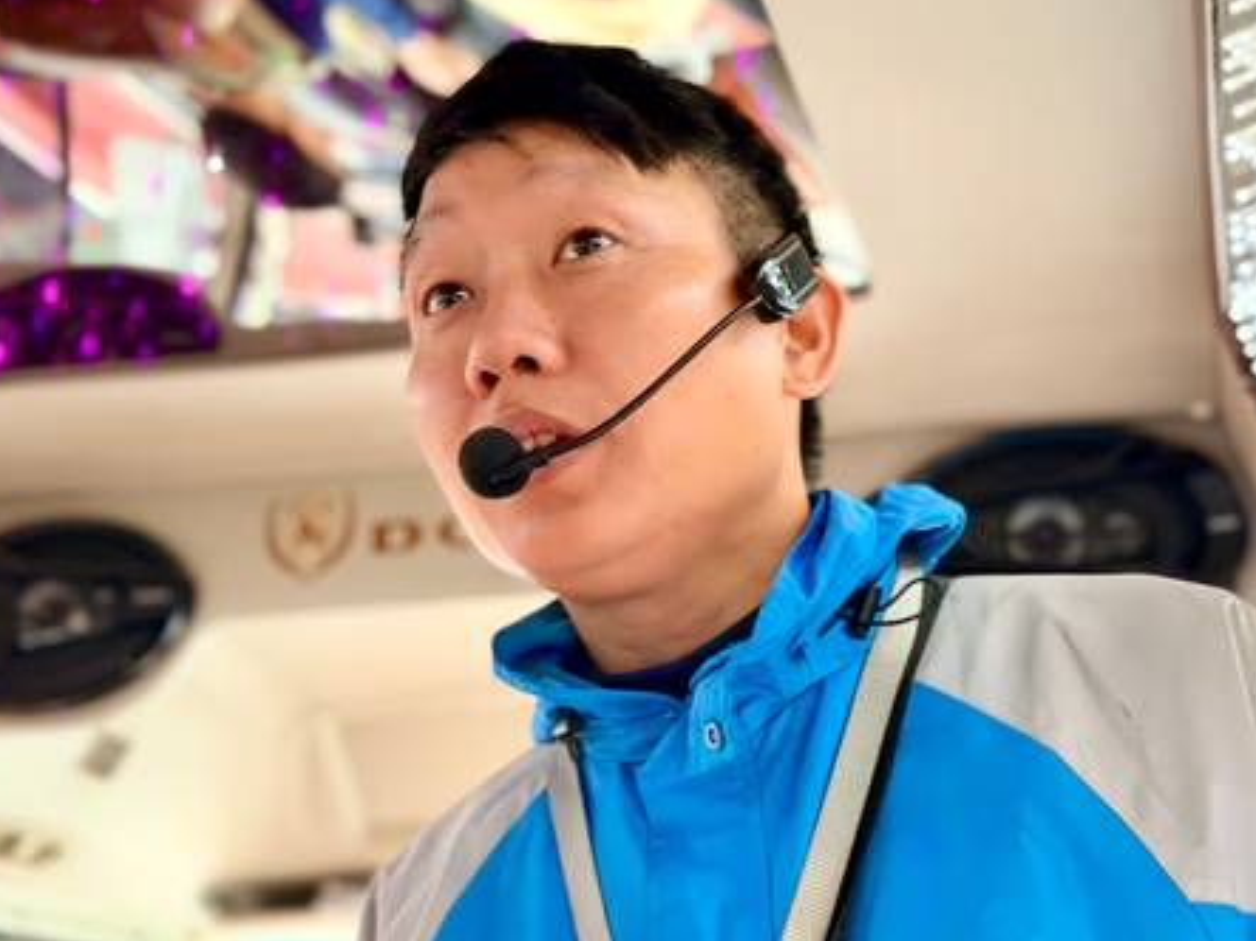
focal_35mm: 52
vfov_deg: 28.0
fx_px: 1886
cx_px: 601
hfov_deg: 36.8
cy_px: 456
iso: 500
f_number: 1.78
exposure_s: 1/40
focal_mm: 6.76
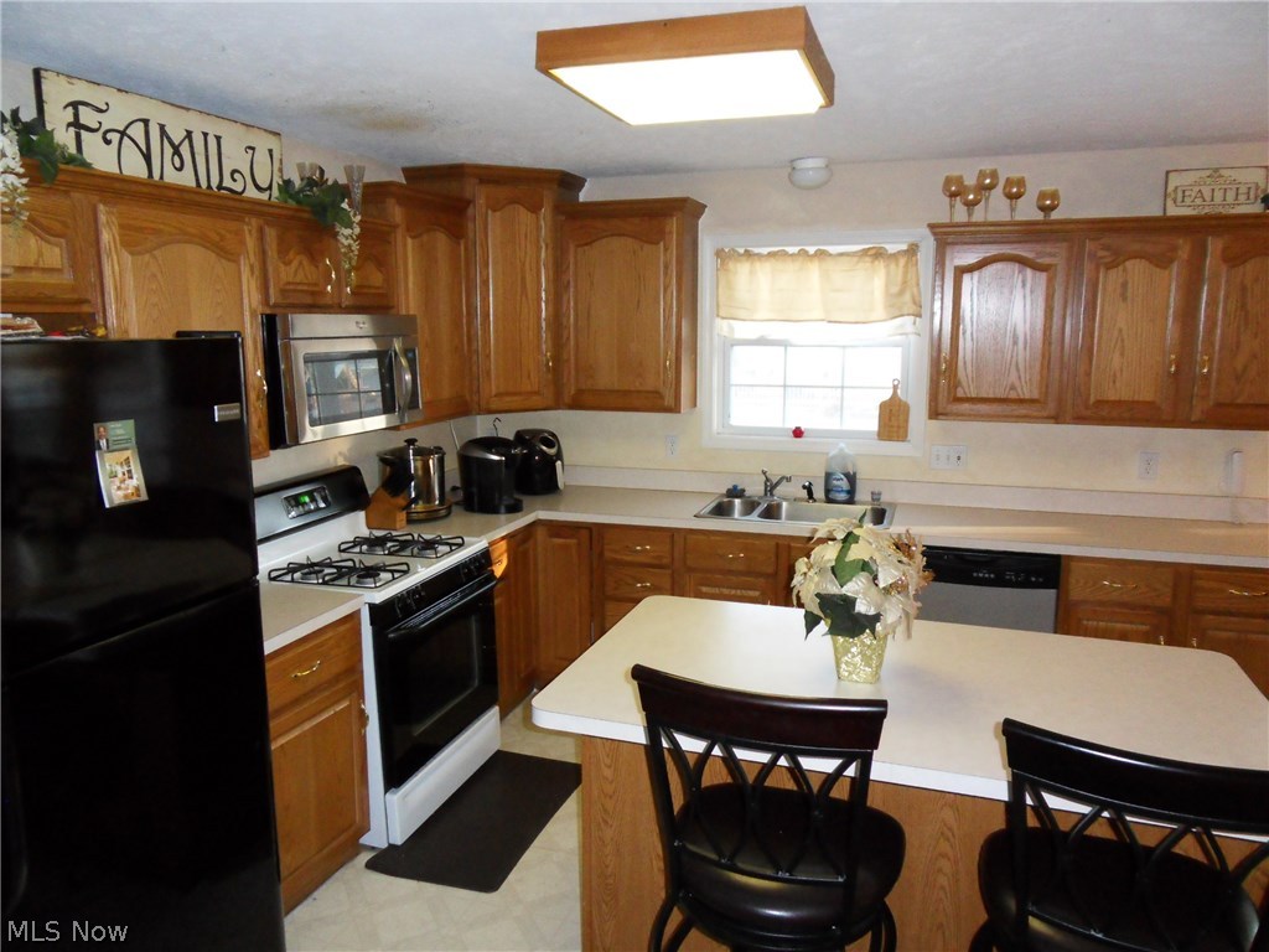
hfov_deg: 71.6
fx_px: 880
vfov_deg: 56.8
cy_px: 476
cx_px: 634
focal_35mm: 24
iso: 400
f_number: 3.3
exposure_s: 1/45
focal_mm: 4.2
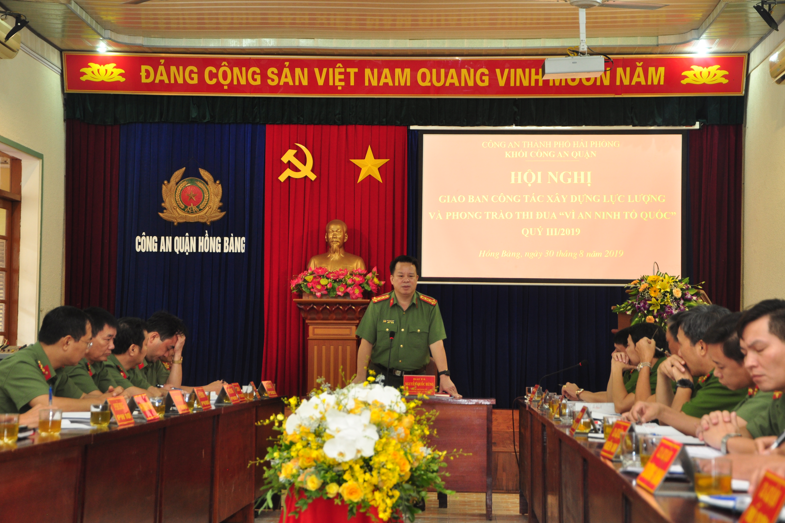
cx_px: 398
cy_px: 262
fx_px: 1494
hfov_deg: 29.4
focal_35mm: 69
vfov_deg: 19.9
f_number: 4.8
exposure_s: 1/20
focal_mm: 45
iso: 400
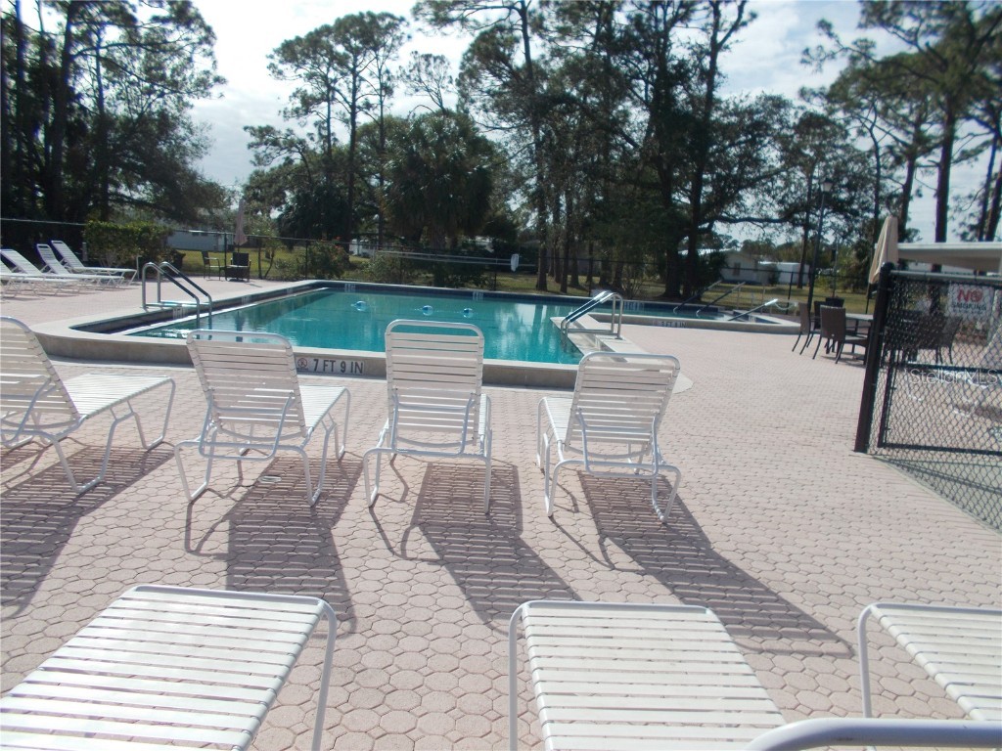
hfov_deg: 67.3
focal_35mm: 26
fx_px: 753
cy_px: 376
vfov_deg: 53.1
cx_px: 501
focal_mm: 4.6
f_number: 8
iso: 80
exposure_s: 1/250
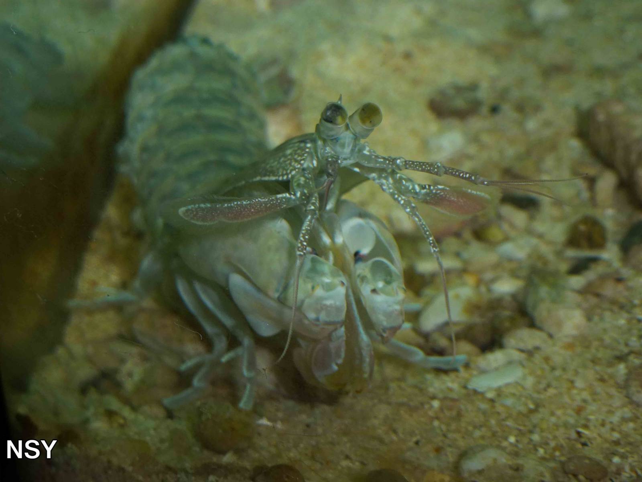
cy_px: 241
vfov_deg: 20.7
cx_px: 321
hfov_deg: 27.4
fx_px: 1317
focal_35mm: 71
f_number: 4.7
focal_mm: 12.7
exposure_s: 1/60
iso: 160
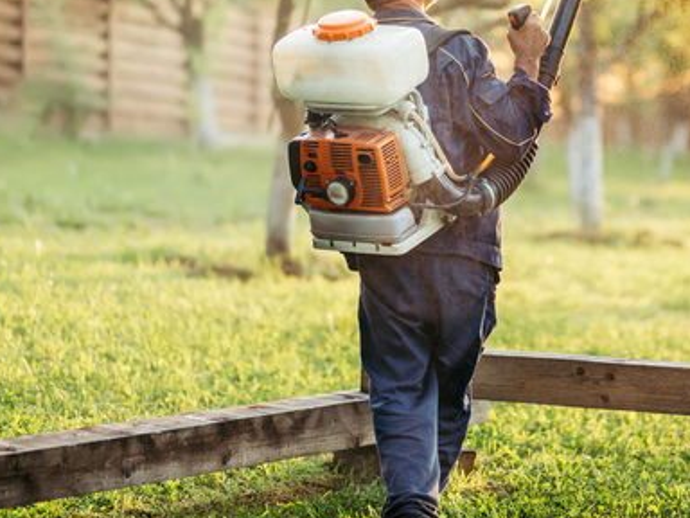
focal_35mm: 154
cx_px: 571
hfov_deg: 12.8
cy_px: 163
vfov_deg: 9.6
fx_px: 3070
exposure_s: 1/1000
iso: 320
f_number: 1.4
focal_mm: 85
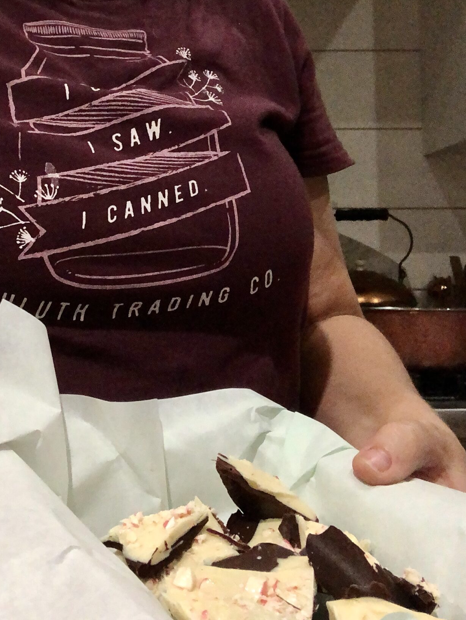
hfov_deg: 28.7
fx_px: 896
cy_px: 203
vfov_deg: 37.7
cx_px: 122
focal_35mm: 50
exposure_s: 1/60
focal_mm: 2.87
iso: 200
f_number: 2.2
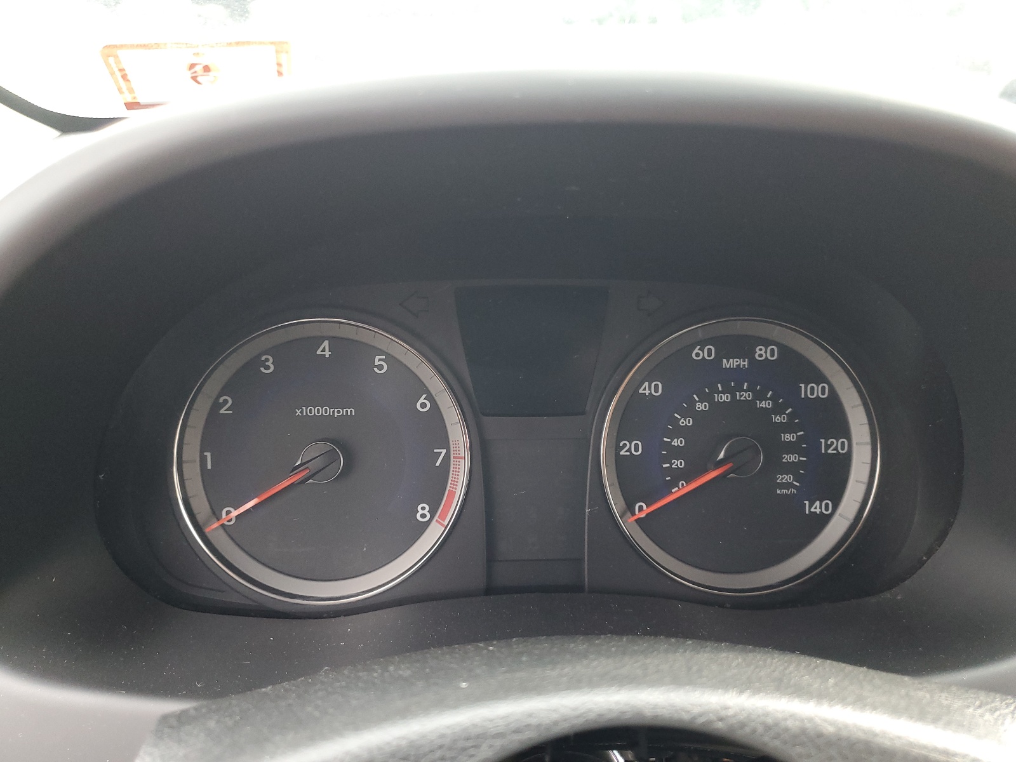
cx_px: 508
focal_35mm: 26
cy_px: 381
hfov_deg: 67.3
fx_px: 763
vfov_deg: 53.1
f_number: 1.5
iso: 125
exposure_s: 1/60.2
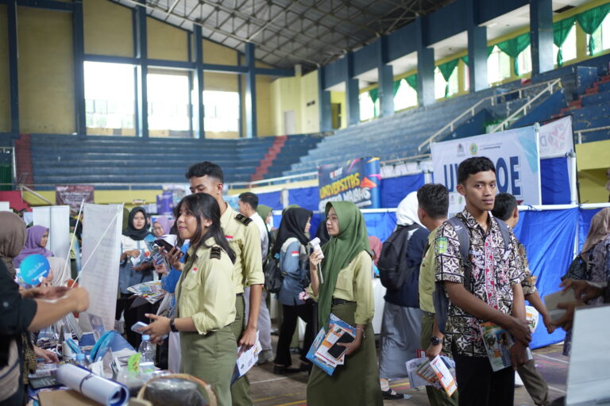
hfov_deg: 54.4
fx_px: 593
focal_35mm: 35
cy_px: 203
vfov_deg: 37.9
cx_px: 305
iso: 500
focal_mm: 35
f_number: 1.8
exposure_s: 1/100
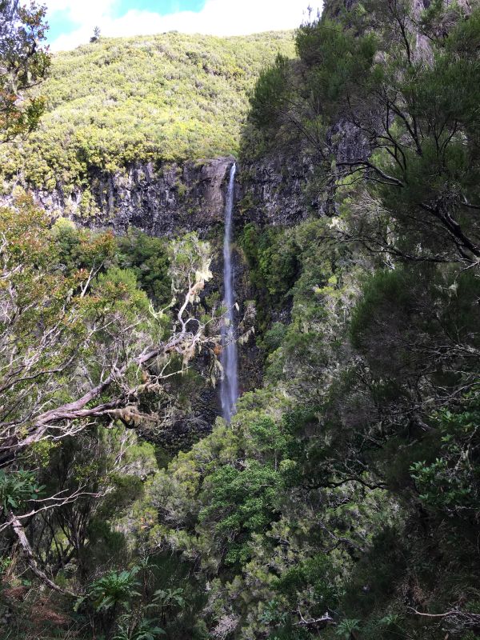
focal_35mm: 29
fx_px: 536
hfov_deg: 48.2
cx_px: 240
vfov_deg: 61.7
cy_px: 320
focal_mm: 4.15
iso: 25
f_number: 2.2
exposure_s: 1/206
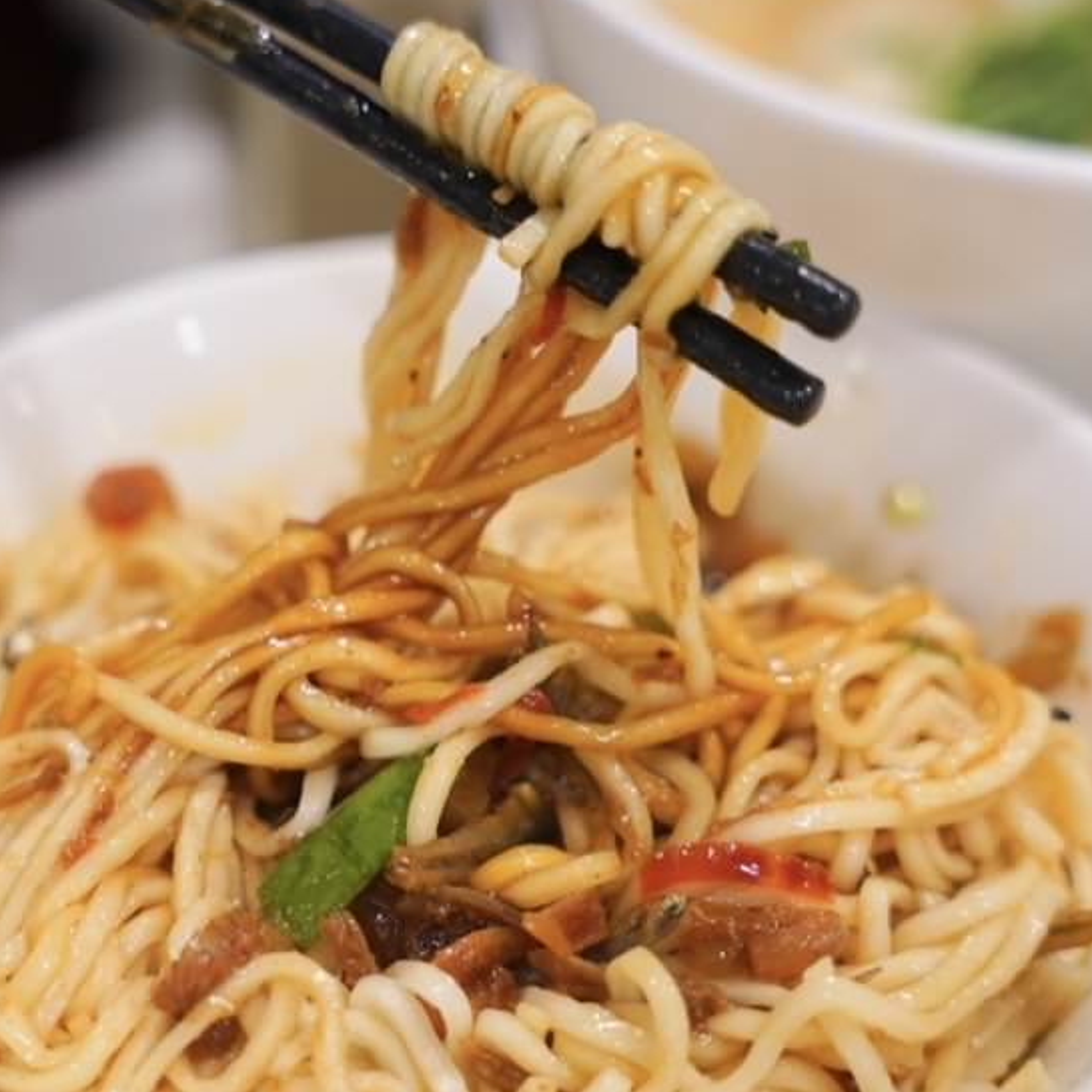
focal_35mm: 78
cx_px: 447
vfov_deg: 22.1
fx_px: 2795
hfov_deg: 22.1
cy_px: 641
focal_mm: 50.2
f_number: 4
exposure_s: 1/60
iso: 400
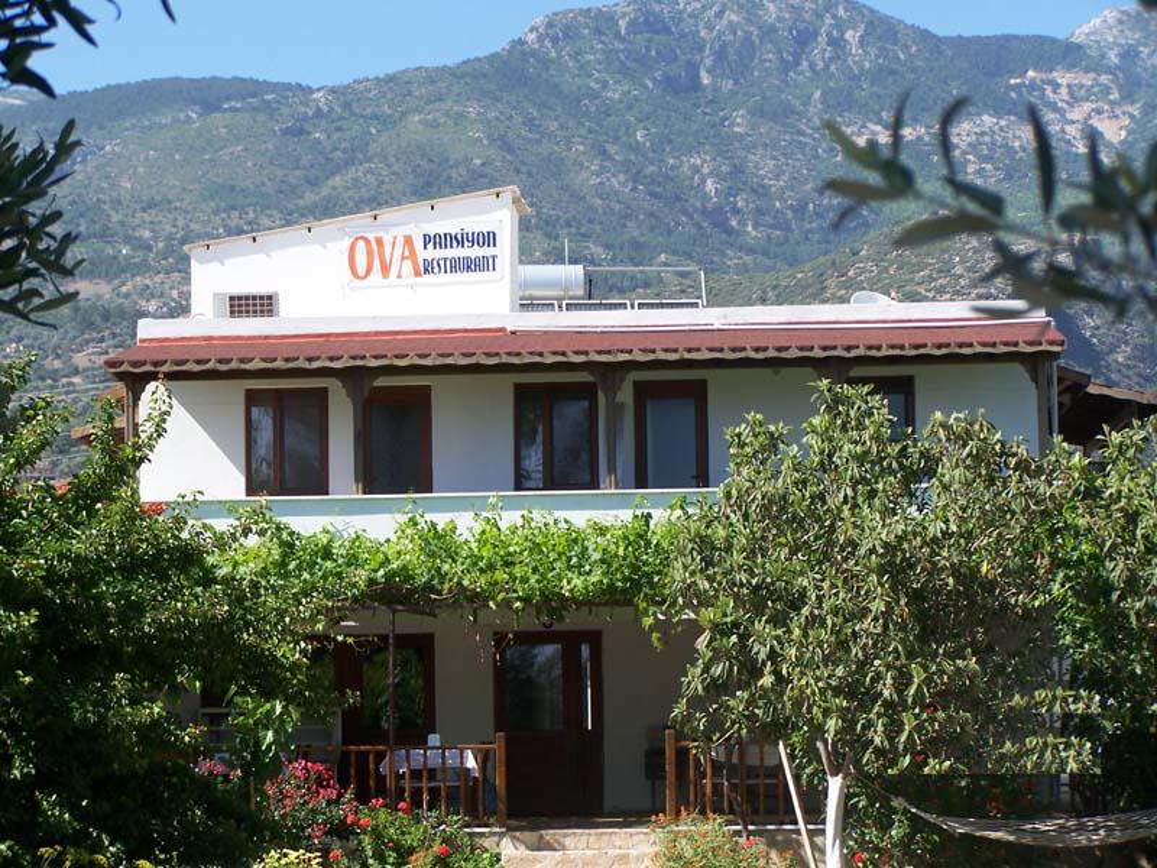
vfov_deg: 12.7
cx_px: 578
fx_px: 3911
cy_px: 434
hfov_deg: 16.8
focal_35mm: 117
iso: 80
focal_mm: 19.4
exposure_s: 1/640
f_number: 3.2
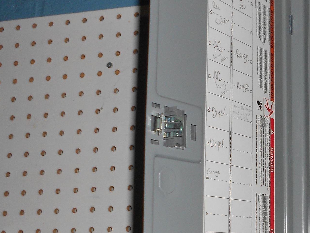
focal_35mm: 70
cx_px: 338
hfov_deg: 25.8
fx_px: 627
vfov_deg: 20.9
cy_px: 160
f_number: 3.4
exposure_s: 1/25
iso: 80
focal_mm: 5.1
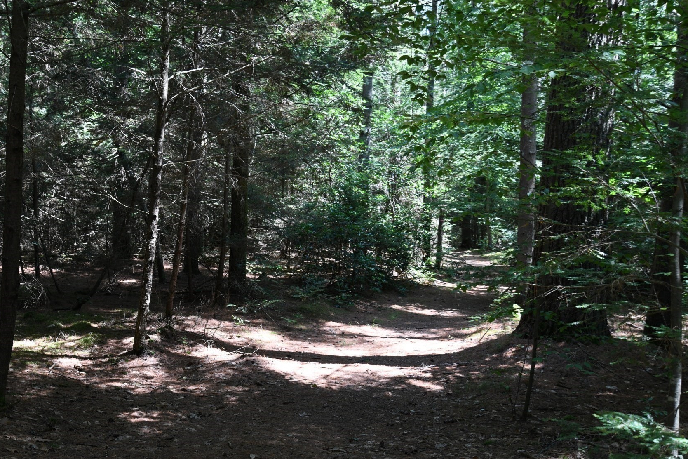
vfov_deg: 28.6
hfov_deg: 41.7
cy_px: 245
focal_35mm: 47
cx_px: 271
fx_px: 898
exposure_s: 1/125
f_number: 8
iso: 1600
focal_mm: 38
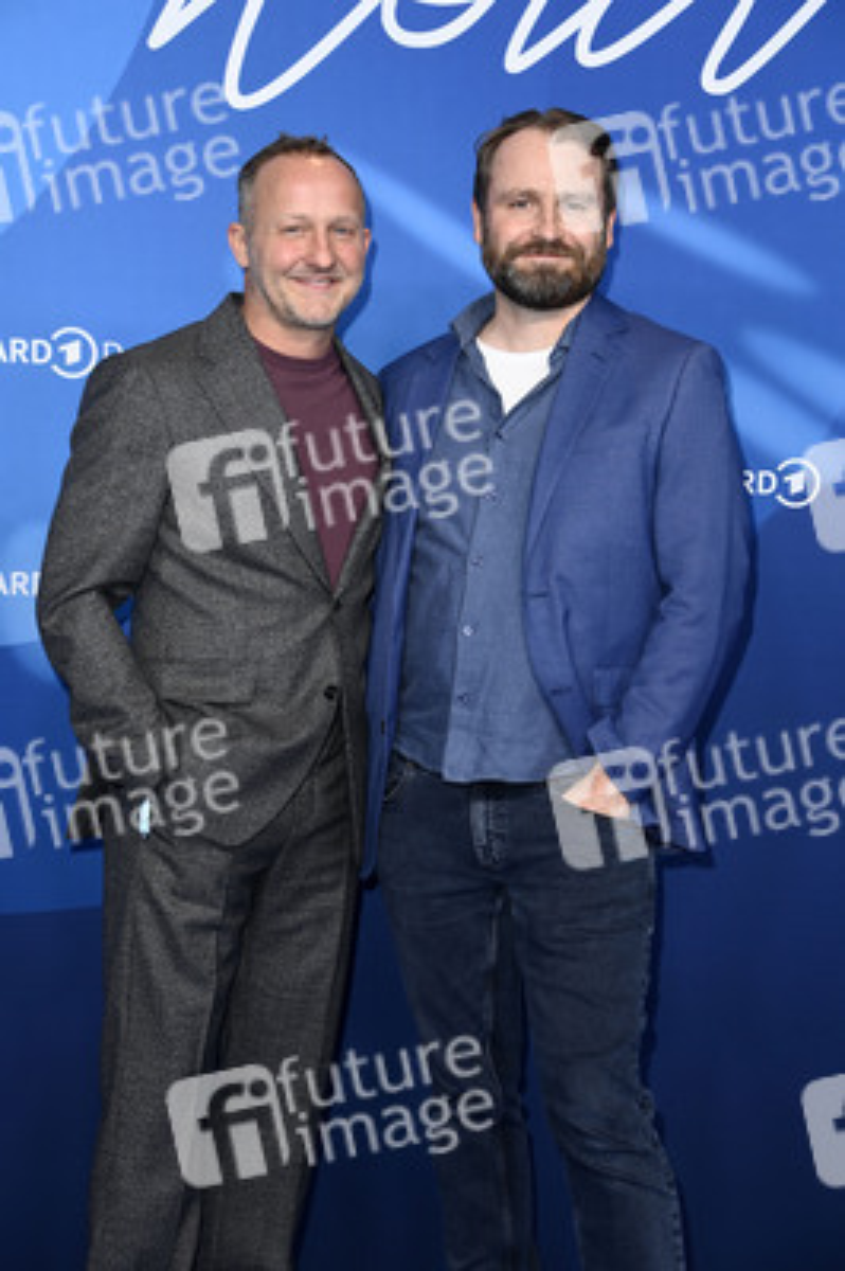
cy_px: 636
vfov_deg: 24.8
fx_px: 2892
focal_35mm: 82
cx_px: 422
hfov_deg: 16.6
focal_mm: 82
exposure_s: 1/250
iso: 1000
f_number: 5.6
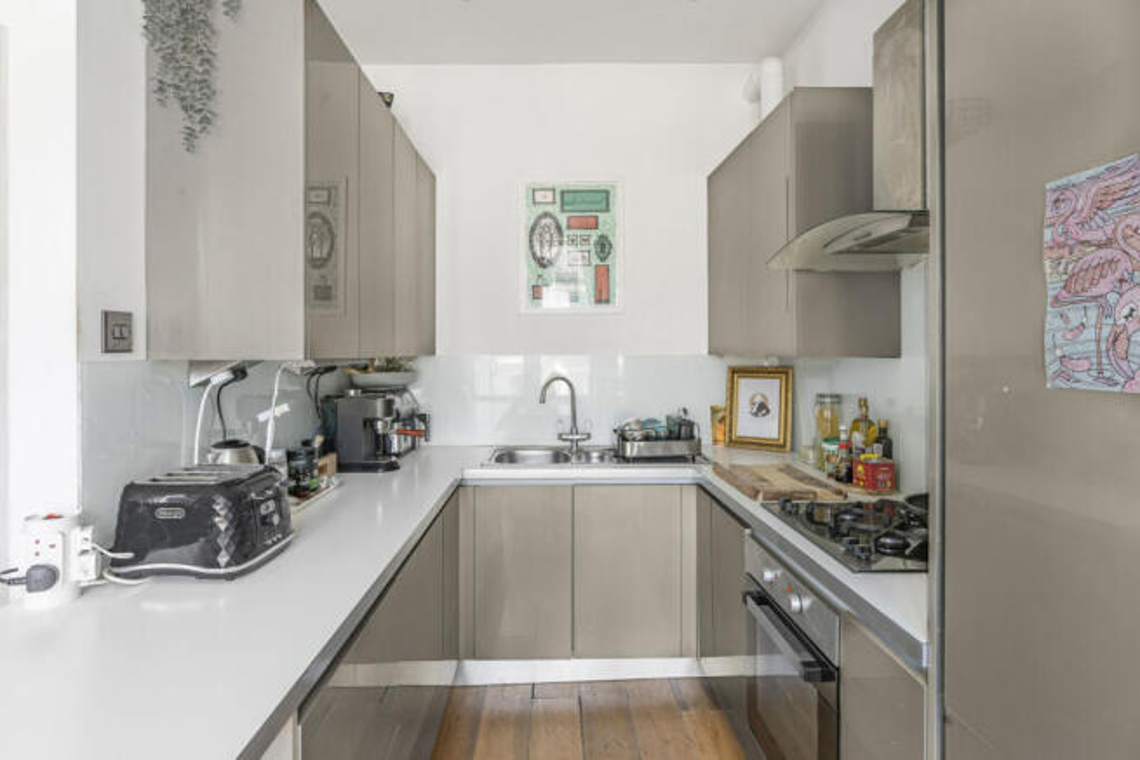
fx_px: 586
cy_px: 380
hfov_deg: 88.4
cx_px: 570
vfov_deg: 66.0
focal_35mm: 18
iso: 320
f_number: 14
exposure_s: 1/2.5
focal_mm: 18.5
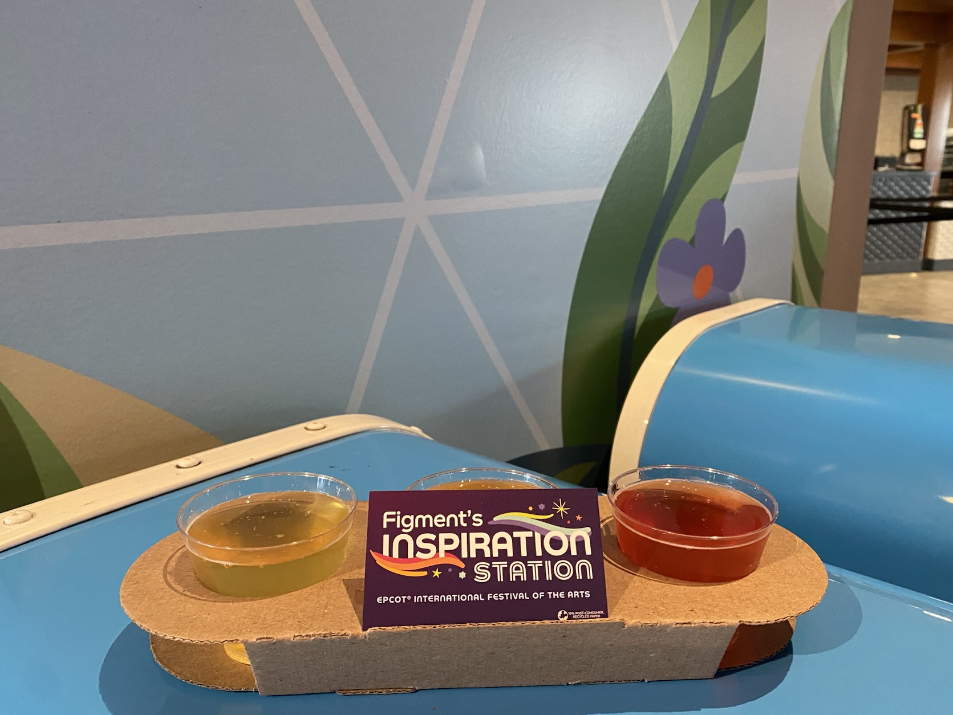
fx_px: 771
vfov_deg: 49.8
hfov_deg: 63.4
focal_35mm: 28
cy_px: 361
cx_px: 506
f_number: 1.8
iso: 400
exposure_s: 1/60
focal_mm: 4.25
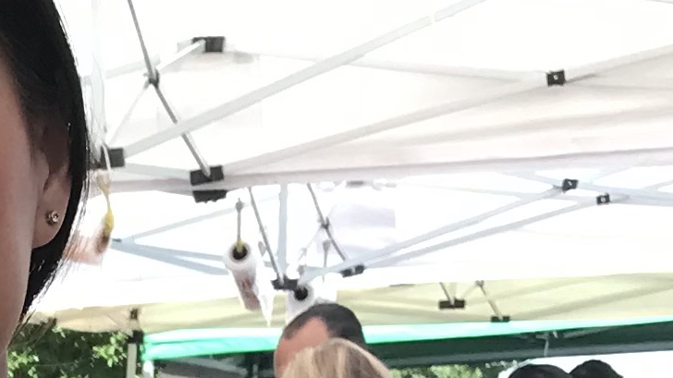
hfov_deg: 11.7
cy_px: 1354
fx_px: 3015
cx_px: -551
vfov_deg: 6.2
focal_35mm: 169
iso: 20
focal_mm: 3.99
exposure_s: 1/381
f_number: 1.8
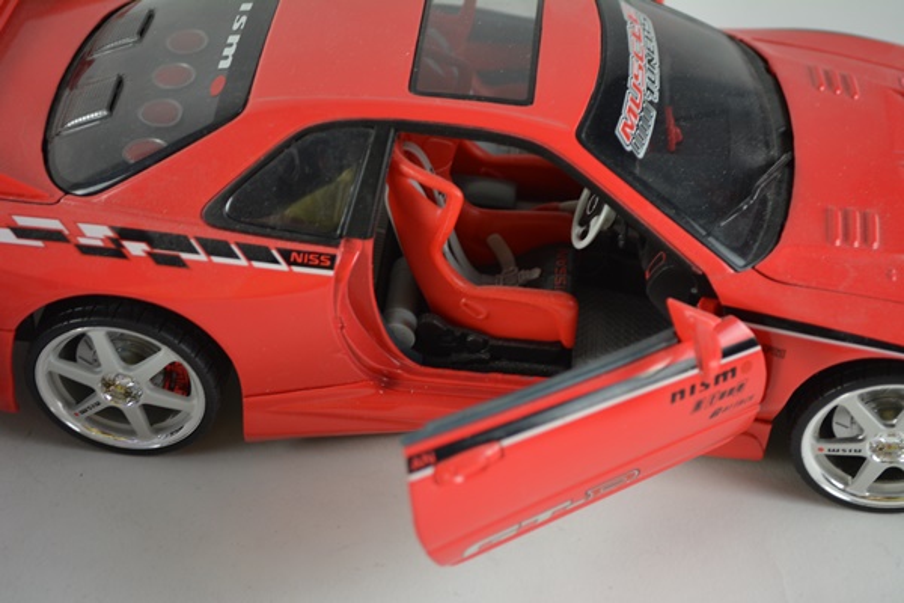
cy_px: 302
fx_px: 1657
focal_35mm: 66
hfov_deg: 30.5
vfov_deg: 20.6
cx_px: 452
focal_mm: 44
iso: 500
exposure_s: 1/60
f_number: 5.3
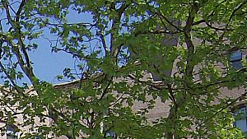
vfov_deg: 8.3
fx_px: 924
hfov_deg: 14.5
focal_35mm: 141
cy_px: 255
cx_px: -88
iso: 100
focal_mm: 6.4
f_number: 4.8
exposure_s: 1/751
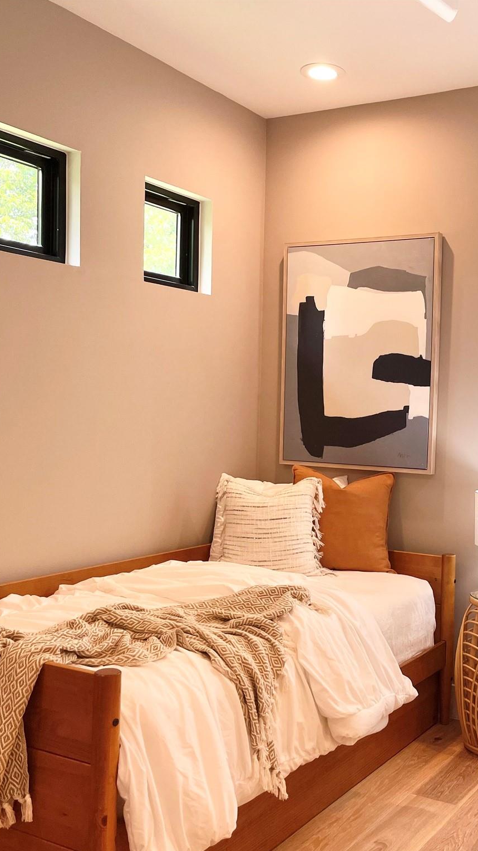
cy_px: 427
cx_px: 366
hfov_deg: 30.6
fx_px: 856
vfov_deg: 52.8
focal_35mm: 38
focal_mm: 5.1
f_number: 1.6
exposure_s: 1/270
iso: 32
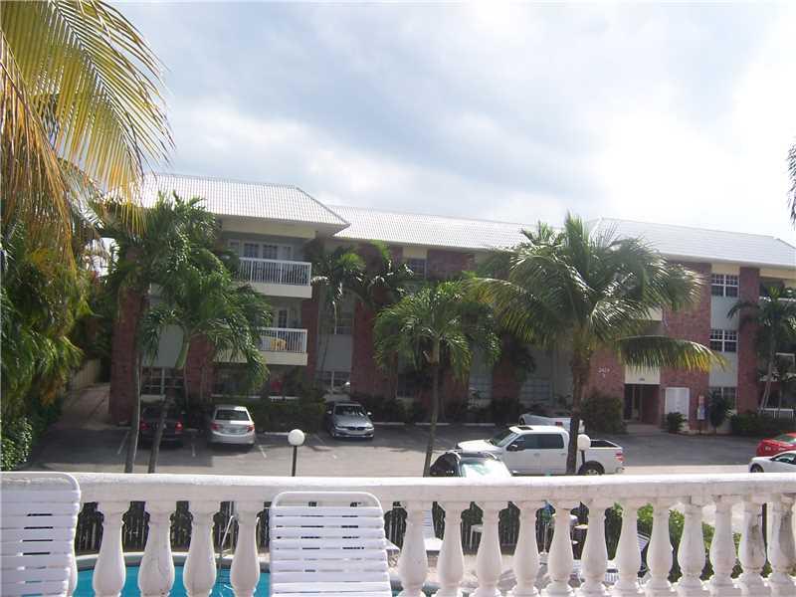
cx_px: 398
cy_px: 298
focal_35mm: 33
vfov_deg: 42.9
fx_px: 759
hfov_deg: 55.4
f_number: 3.4
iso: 80
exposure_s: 1/750
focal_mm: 5.5
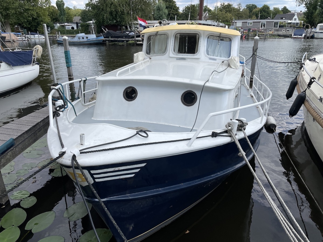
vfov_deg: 53.1
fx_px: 243
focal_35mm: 26
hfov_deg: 67.3
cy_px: 121
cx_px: 162
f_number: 1.6
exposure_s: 1/2564
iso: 32
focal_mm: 4.2
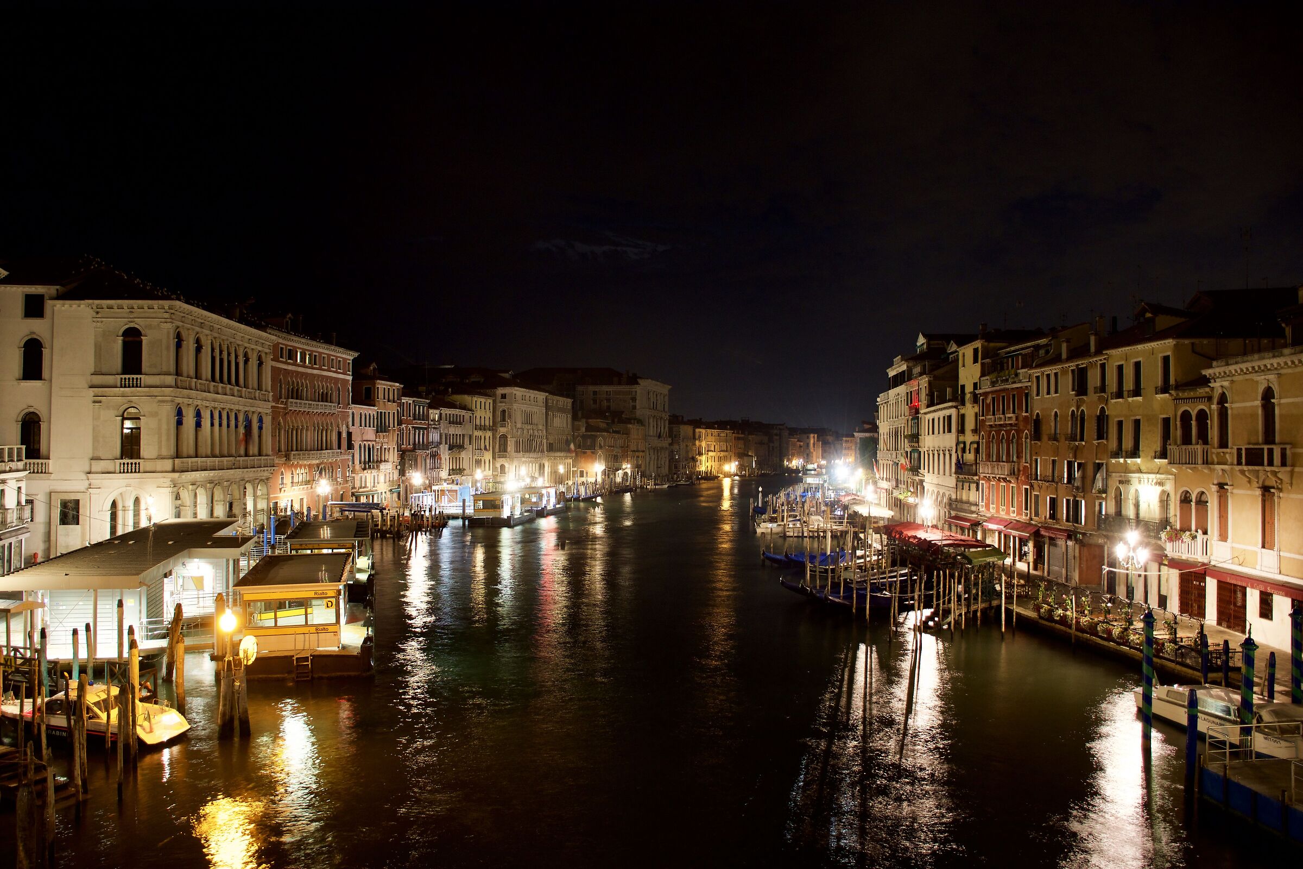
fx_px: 977
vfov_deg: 47.9
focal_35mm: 27
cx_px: 652
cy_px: 434
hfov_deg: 67.4
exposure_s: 2
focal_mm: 18
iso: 200
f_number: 3.5
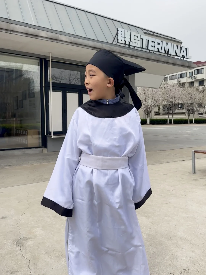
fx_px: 191
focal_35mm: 24
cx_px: 103
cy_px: 138
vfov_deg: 71.6
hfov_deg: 56.8
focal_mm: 6.86
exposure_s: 1/3155
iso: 80
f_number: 1.78
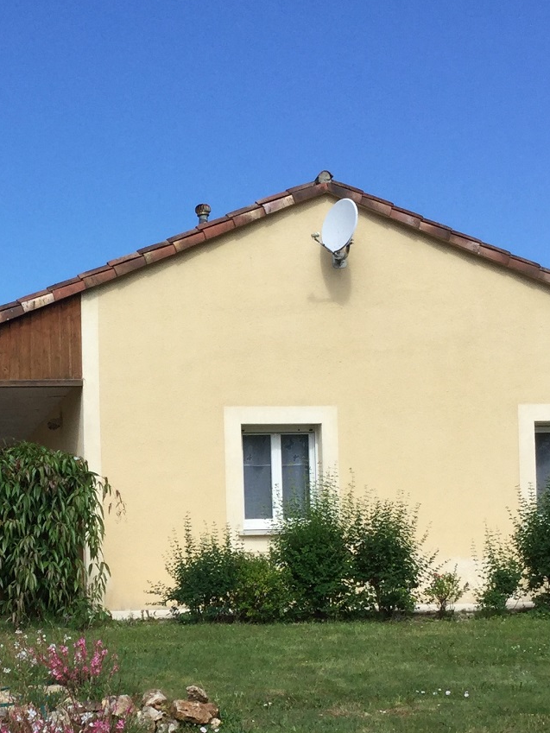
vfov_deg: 26.4
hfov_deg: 20.0
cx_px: 128
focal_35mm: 73
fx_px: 1546
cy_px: 536
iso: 25
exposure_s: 1/1217
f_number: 2.4
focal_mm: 3.3
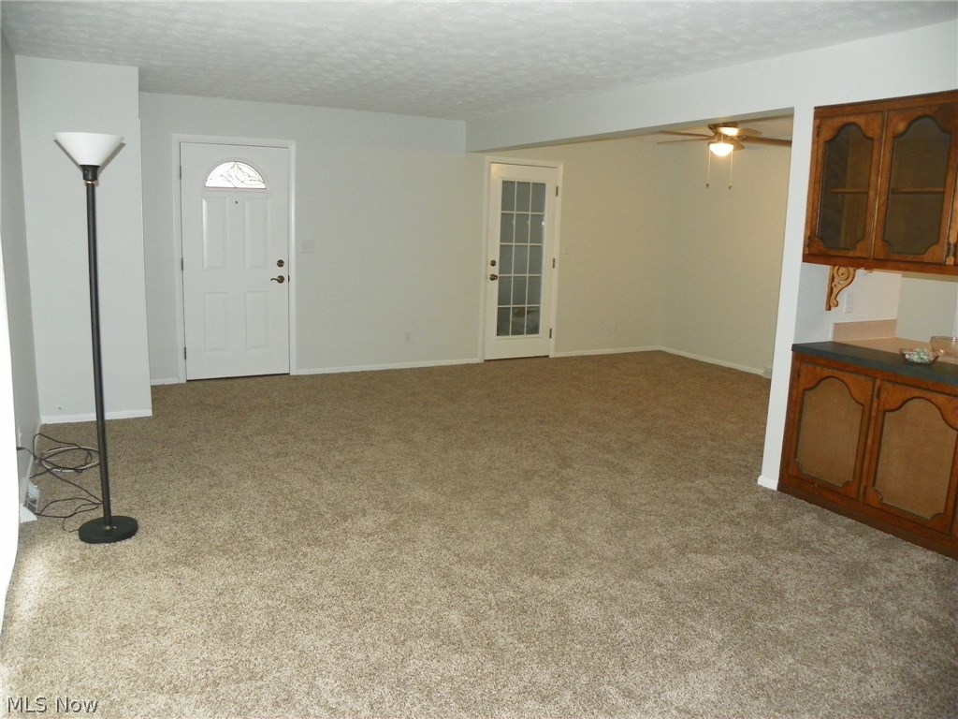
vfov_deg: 53.1
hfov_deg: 67.3
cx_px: 479
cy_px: 360
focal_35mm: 26
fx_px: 720
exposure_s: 1/30
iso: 200
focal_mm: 4.6
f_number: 2.8
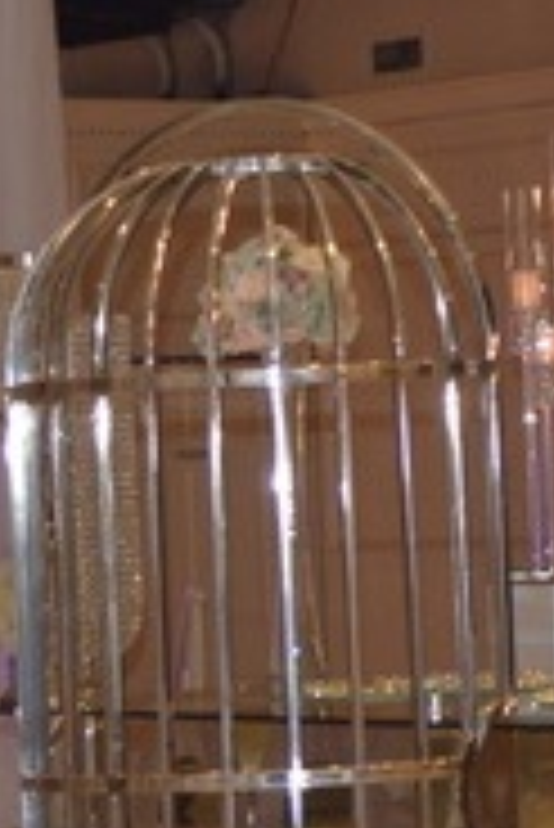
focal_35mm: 95
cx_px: 74
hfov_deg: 14.3
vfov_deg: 20.7
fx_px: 2189
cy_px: 846
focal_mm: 26
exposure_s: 1/30
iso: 320
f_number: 4.2
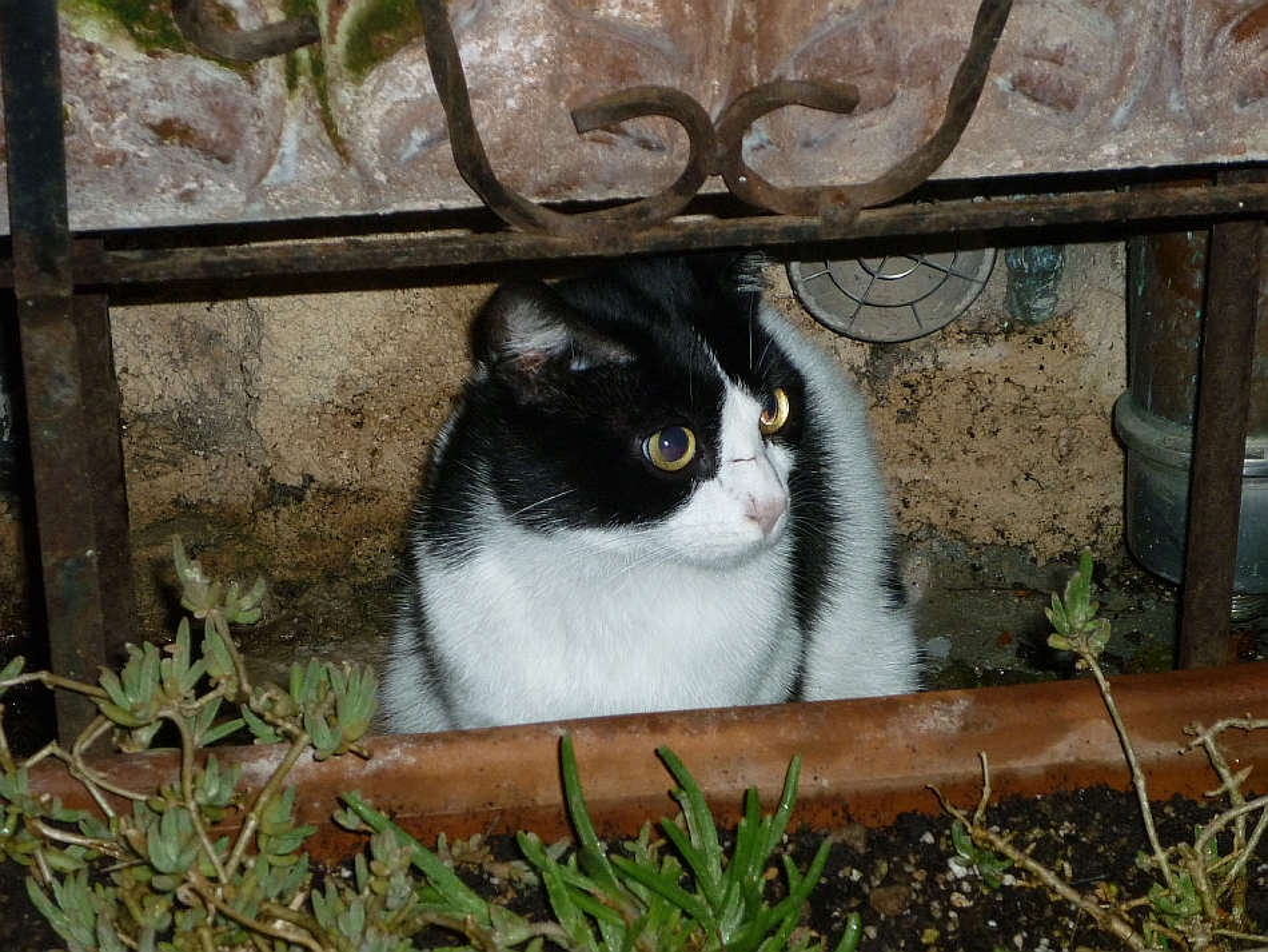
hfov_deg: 14.9
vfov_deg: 11.2
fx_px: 4836
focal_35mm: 132
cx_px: 634
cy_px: 476
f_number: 5.9
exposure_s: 1/125
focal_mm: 22
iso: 250
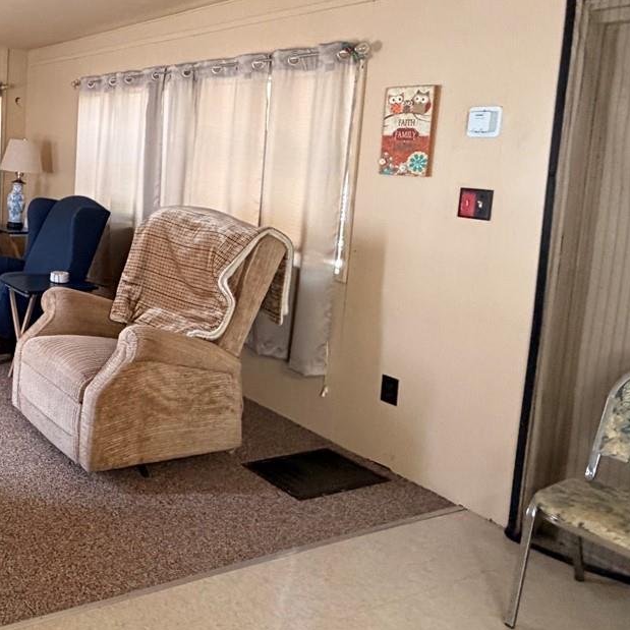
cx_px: -18
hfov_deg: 42.9
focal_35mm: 32
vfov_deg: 50.1
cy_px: 203
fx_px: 659
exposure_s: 1/60
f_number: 2.2
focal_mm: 2.22
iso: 500
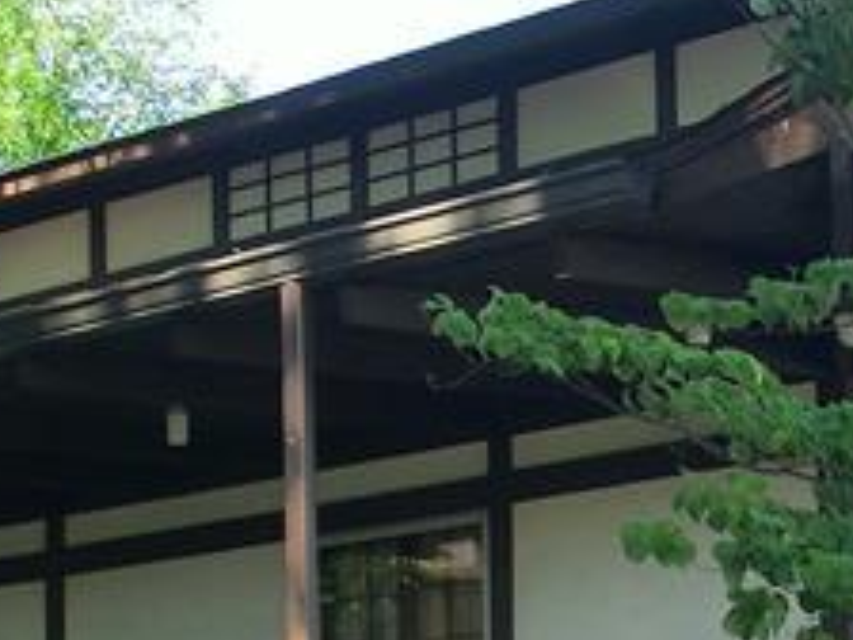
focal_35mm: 169
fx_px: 4164
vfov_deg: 8.7
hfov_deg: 11.5
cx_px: 975
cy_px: 781
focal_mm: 6.61
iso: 100
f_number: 3.9
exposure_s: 1/200
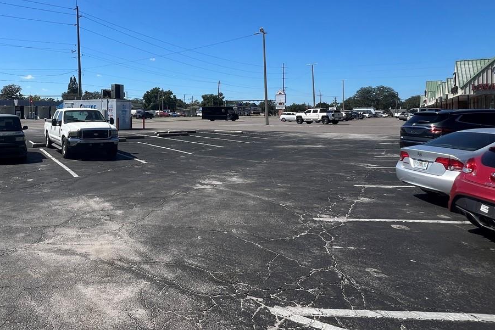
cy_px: 110
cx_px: 129
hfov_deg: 69.3
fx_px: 330
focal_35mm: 24
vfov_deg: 52.1
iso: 32
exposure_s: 1/1946
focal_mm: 1.57
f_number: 1.8
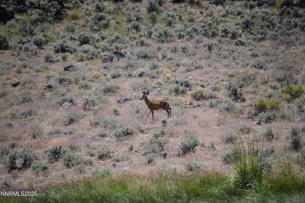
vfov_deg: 4.8
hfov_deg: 7.2
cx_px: 152
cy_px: 102
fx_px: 2414
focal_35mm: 285
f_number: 7.1
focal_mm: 190
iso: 200
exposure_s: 1/800
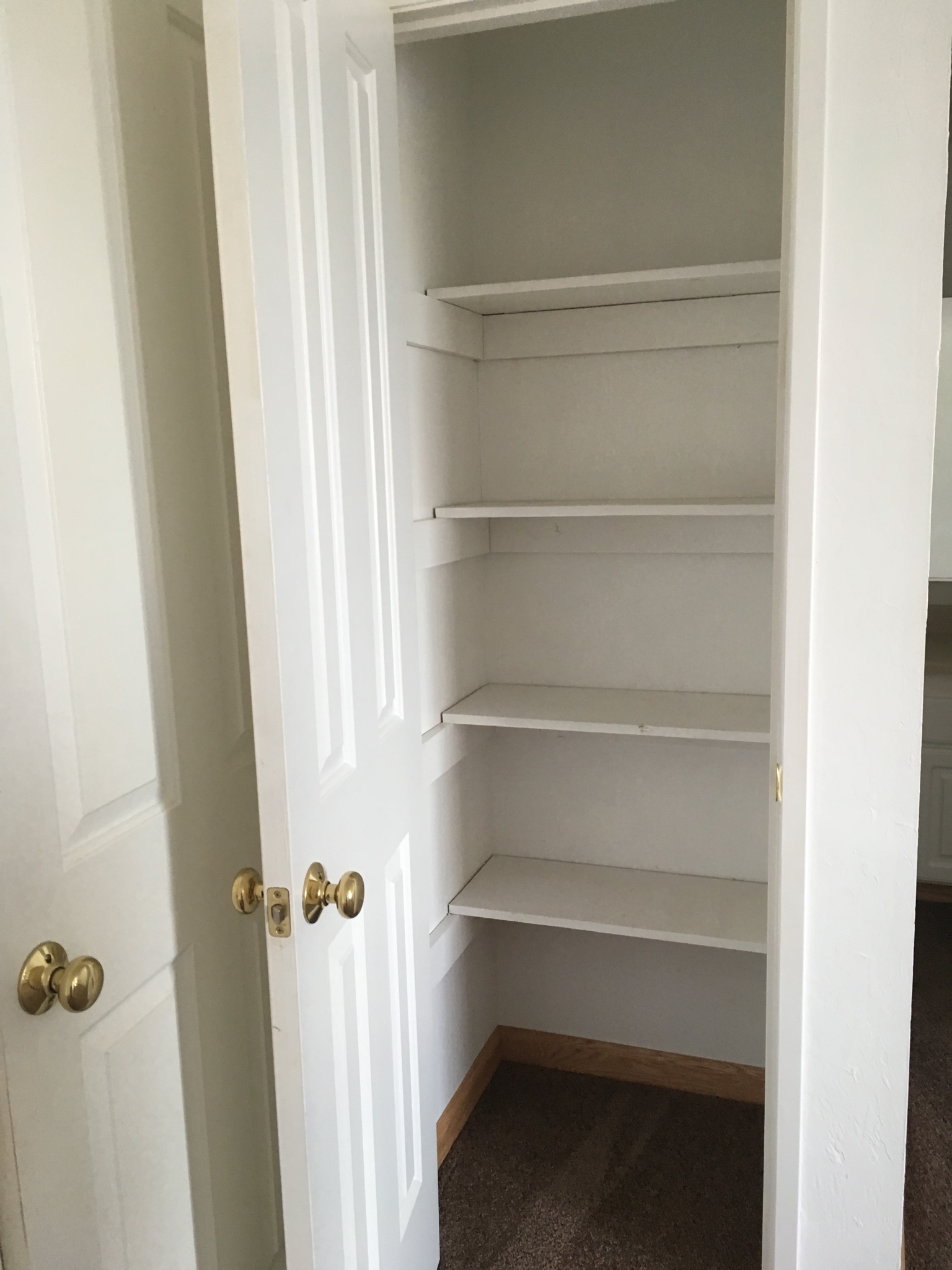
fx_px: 1063
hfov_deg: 48.2
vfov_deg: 61.7
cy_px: 635
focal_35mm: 29
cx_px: 476
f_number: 2.2
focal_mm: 4.15
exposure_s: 1/30
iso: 40
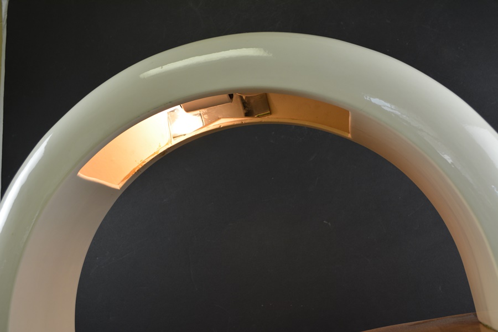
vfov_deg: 36.9
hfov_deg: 53.1
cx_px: 249
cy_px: 166
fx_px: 498
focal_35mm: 36
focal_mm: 24
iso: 400
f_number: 5.6
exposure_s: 1/125
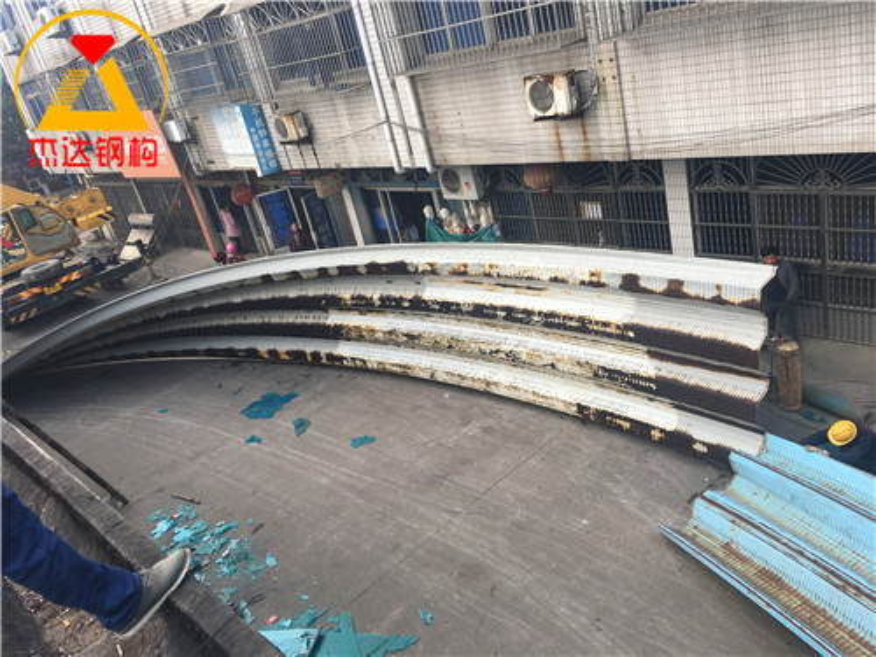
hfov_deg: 61.7
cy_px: 328
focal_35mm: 29
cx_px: 438
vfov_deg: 48.2
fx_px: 734
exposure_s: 1/320
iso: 25
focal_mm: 4.15
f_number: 2.2
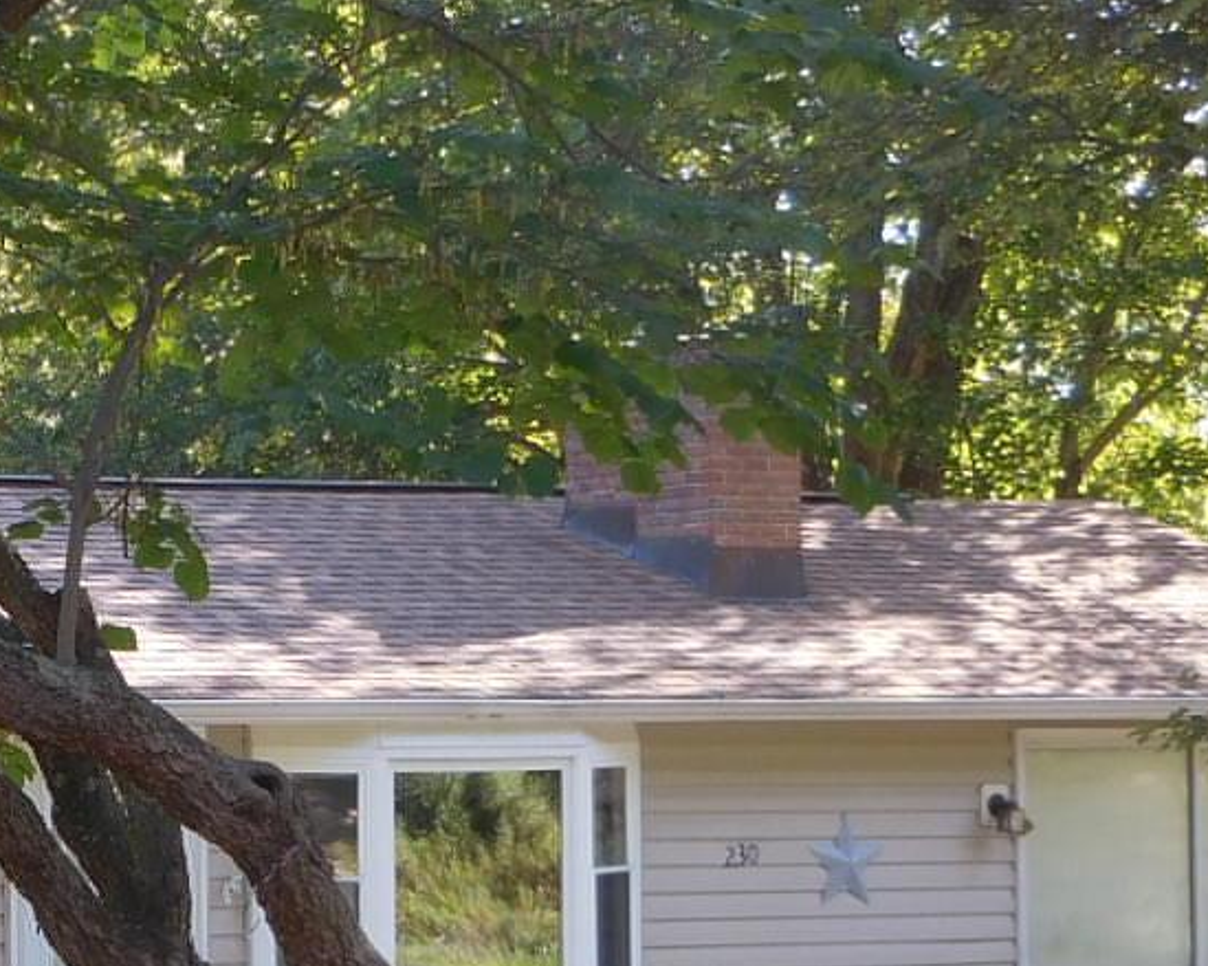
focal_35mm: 128
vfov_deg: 12.0
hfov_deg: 14.7
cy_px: 717
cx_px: -84
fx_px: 4575
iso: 125
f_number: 4.2
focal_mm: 8.1
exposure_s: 1/80
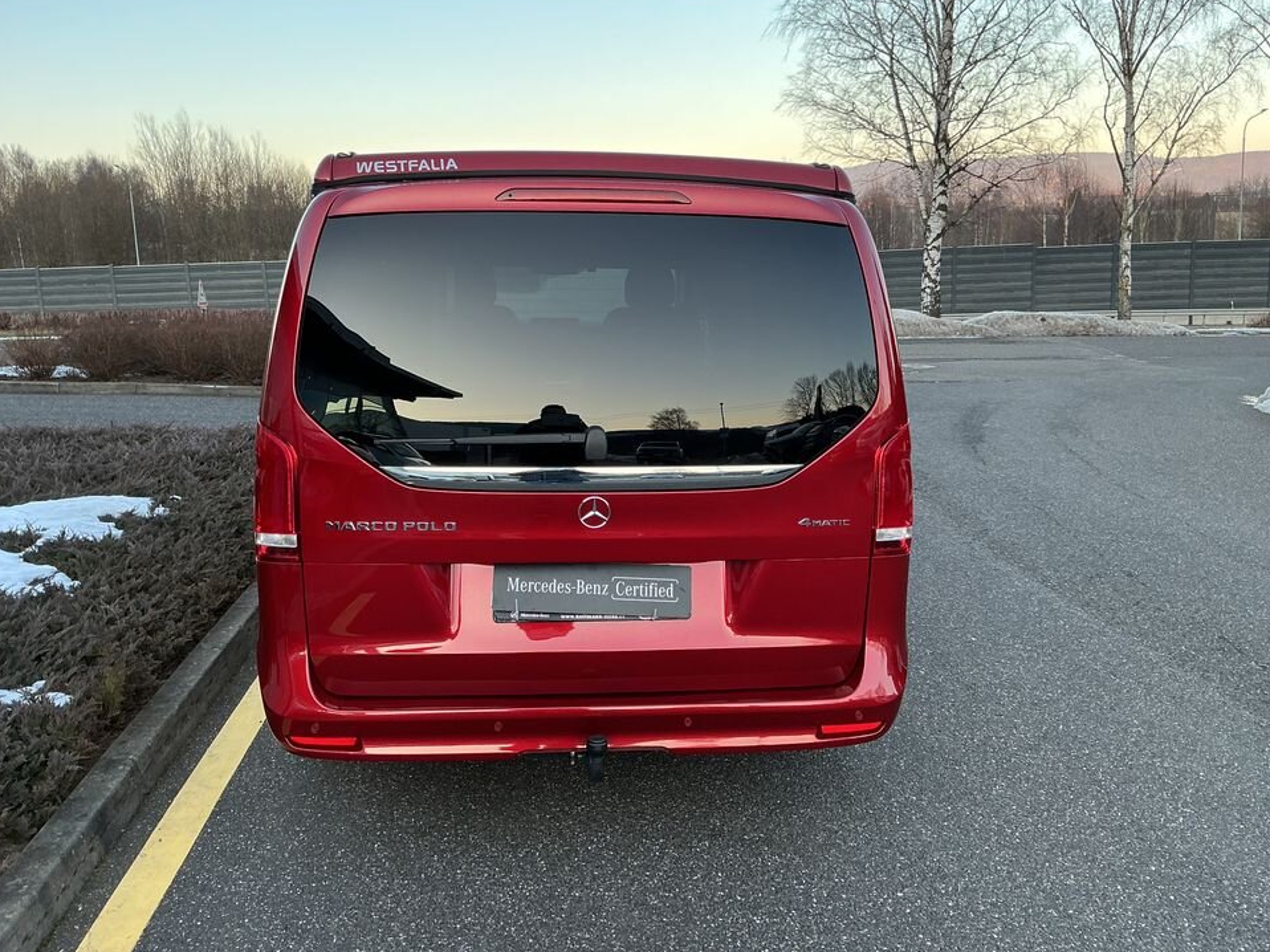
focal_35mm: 31
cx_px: 622
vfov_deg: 45.4
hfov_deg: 58.4
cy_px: 451
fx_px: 1137
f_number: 1.8
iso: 25
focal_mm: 3
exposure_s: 1/120
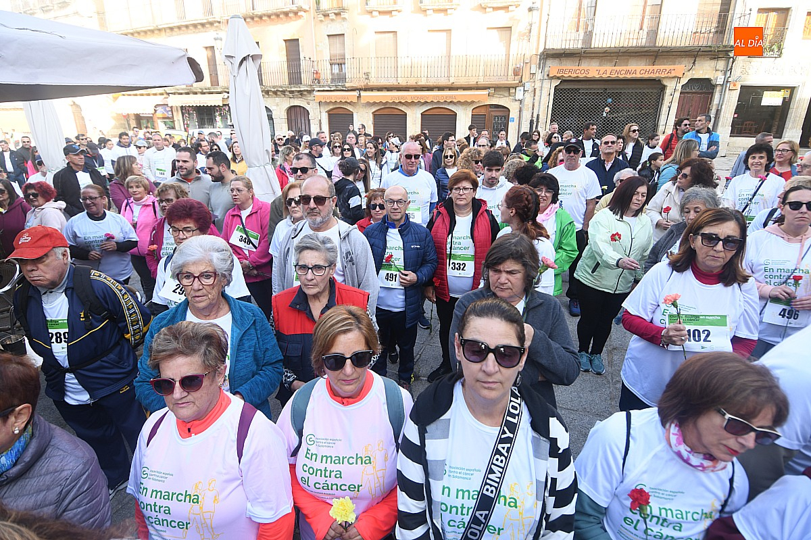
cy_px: 270
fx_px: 405
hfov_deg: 90.0
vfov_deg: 67.3
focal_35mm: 18
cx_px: 406
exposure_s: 1/125
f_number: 5
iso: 200
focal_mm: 12
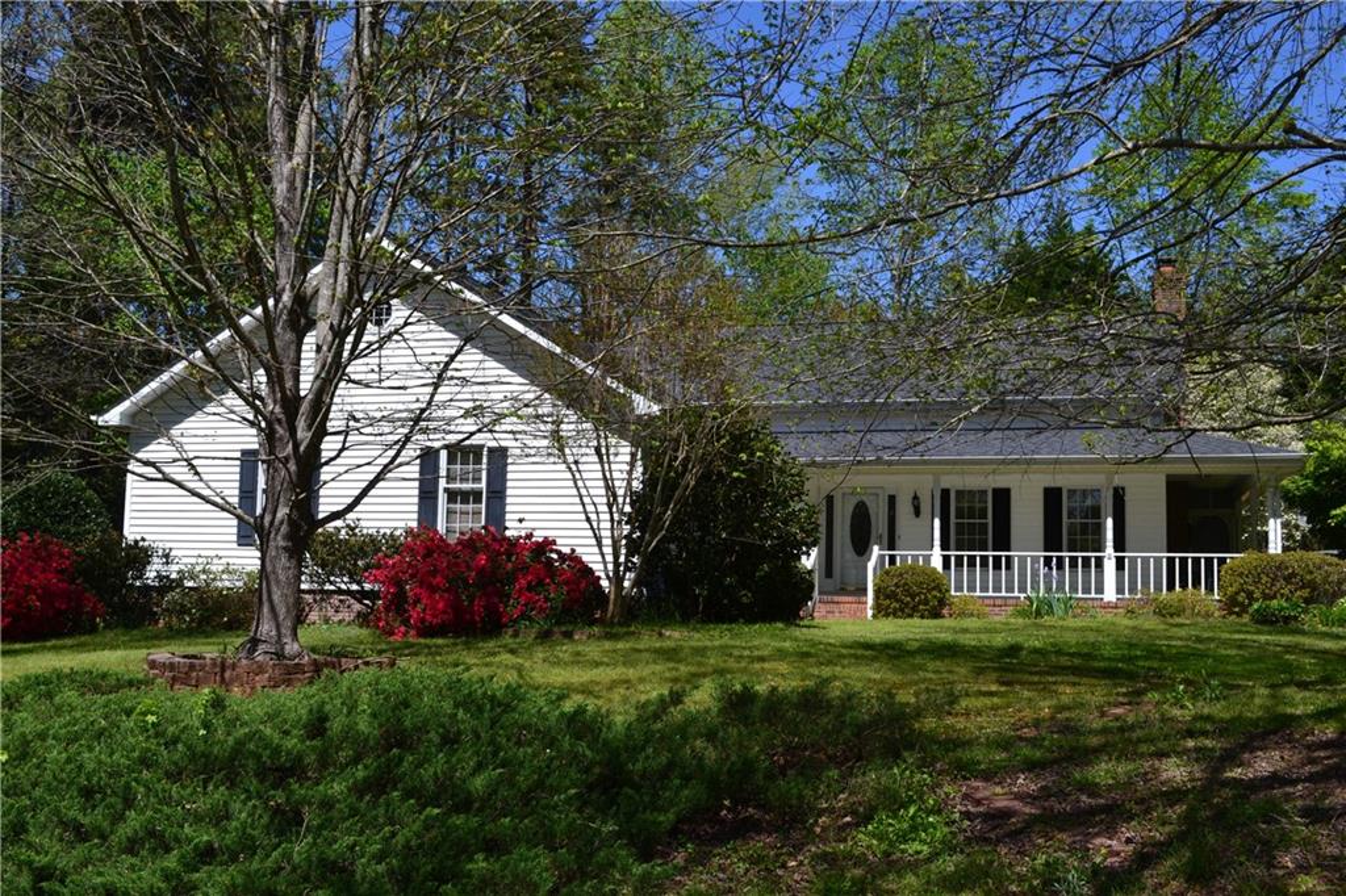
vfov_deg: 34.2
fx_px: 1458
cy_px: 448
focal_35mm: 39
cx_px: 673
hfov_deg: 49.6
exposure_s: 1/400
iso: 400
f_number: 11
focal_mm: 26
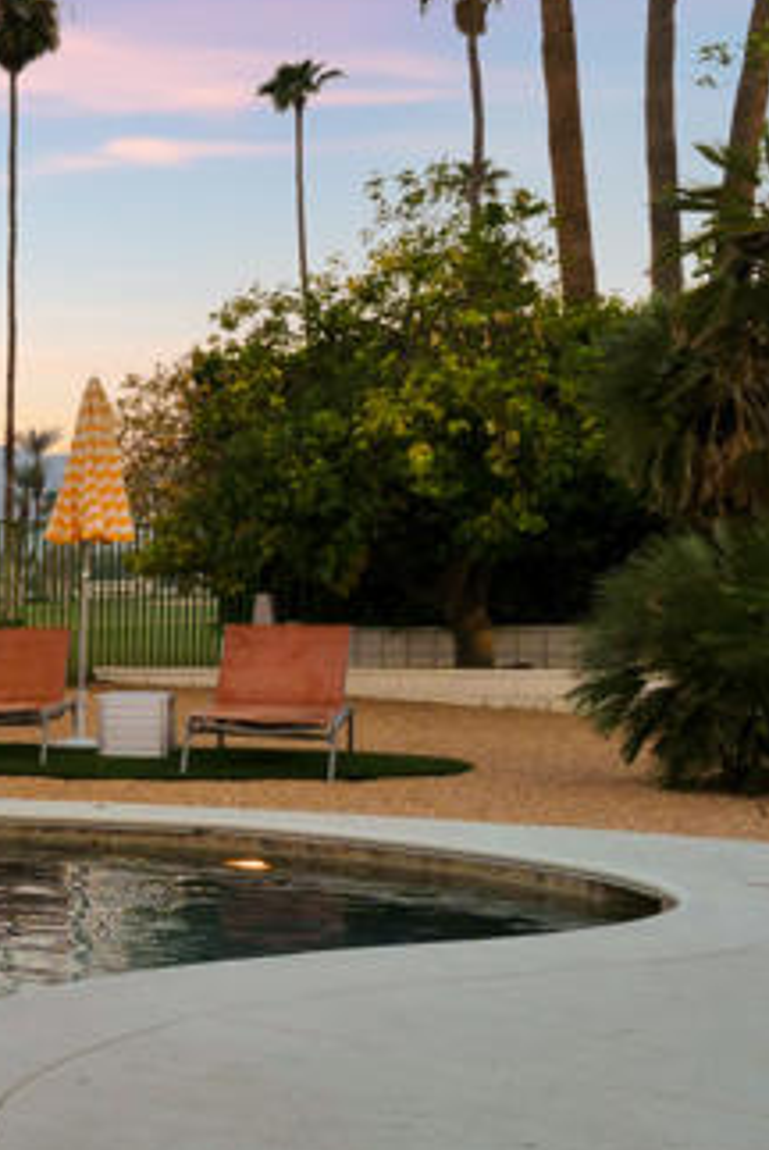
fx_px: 1822
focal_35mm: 57
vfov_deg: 34.9
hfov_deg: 15.9
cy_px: 707
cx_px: -933
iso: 100
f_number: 9
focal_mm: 18
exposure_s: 1/50
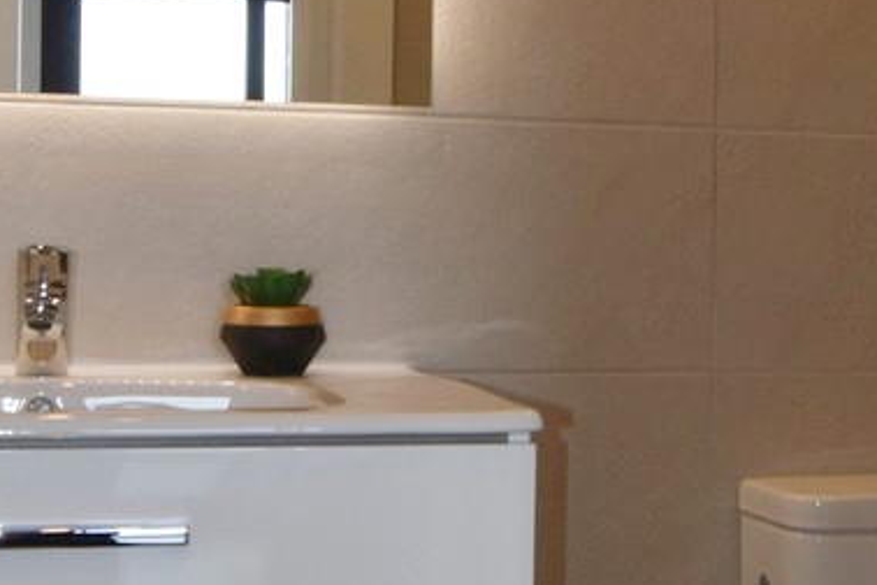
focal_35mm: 61
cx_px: 457
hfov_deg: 32.9
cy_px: 265
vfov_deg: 22.3
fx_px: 1486
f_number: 5.6
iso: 560
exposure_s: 1/125
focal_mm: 10
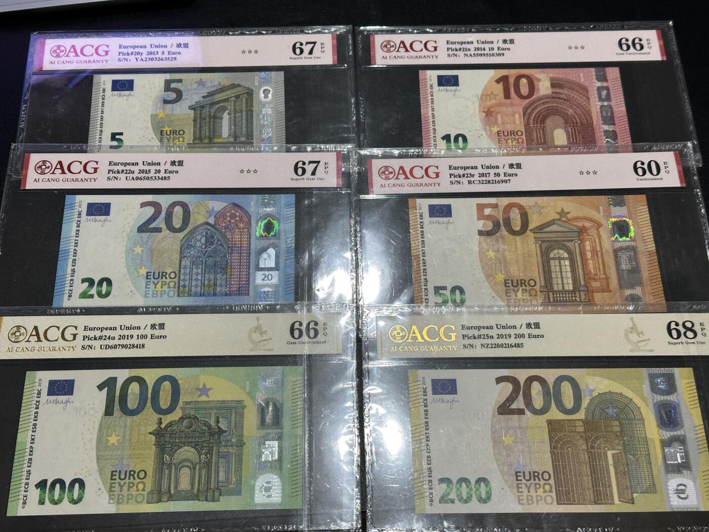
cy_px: 266
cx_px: 354
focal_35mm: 48
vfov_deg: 30.3
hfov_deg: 39.7
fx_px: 983
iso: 50
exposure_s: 1/50
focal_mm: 6.86
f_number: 1.78
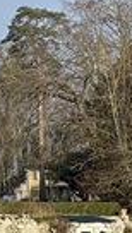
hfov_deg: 3.2
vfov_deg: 5.8
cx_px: -307
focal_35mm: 369
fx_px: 2285
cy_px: 142
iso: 32
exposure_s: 1/558
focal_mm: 9
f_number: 2.8
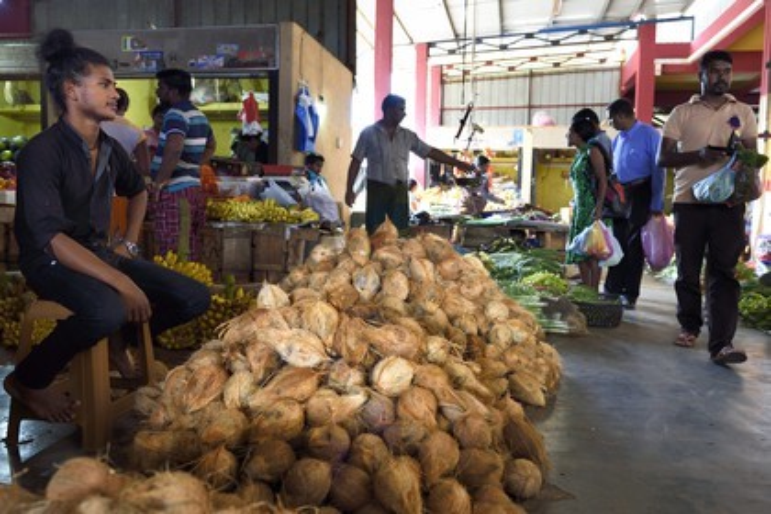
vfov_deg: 42.3
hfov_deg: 60.3
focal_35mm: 31
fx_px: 664
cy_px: 257
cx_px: 386
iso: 1250
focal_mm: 31
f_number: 4.5
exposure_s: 1/60
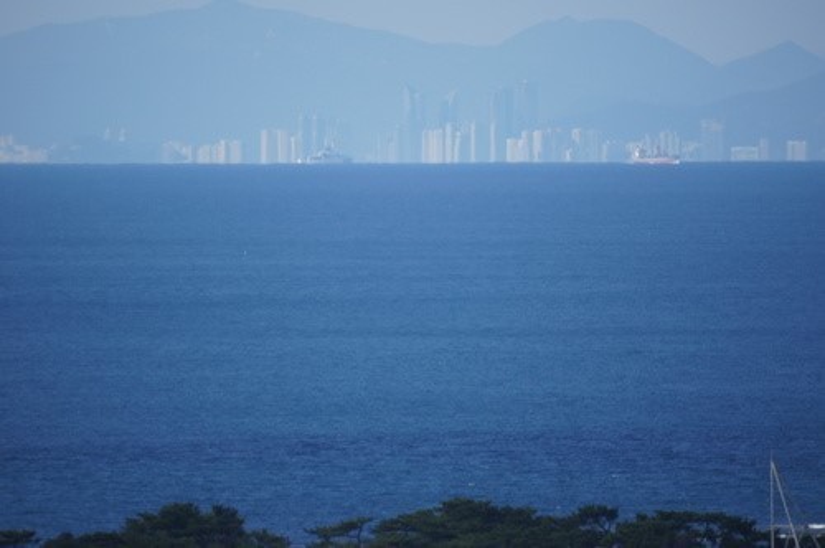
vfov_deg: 1.8
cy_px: 274
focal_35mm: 750
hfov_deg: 2.8
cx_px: 412
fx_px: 17165
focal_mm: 500
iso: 125
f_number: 8
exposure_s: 1/500
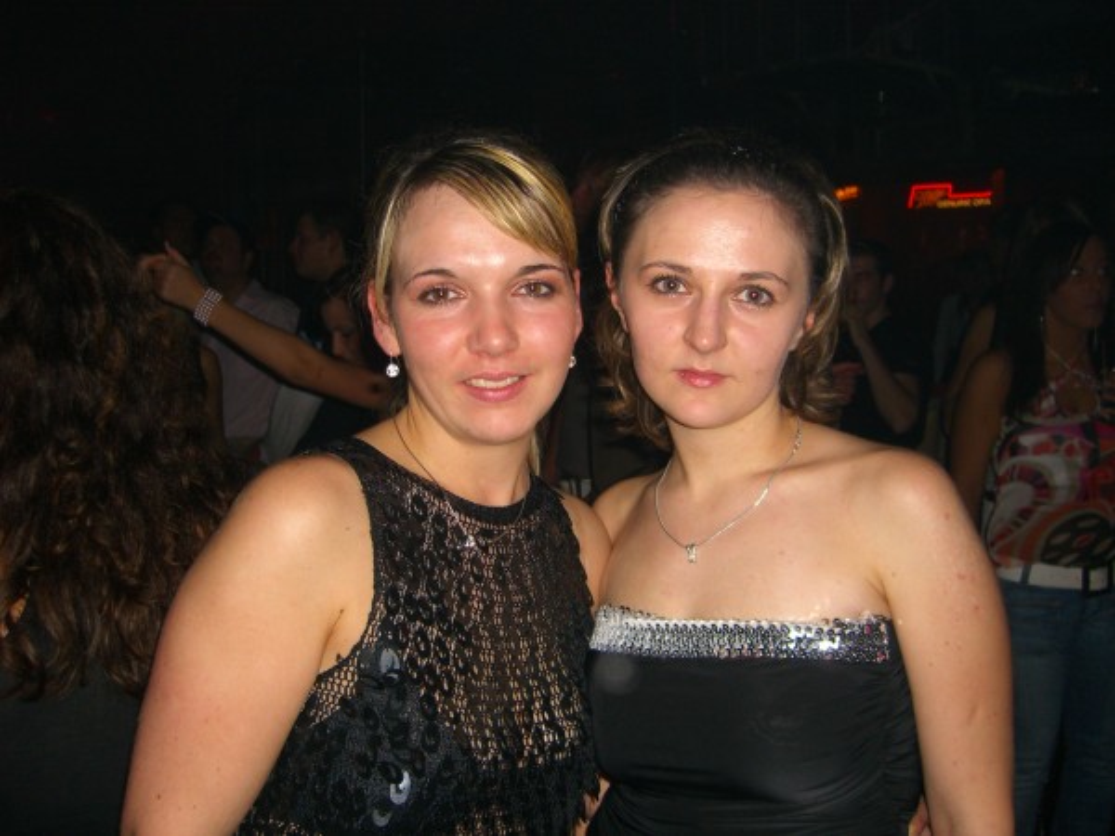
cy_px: 418
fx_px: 1224
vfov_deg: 37.7
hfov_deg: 49.0
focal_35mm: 38
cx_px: 558
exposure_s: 1/60
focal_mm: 7.9
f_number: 2.8
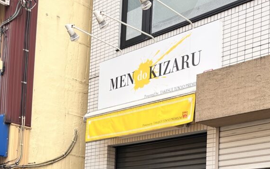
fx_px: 456
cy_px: 193
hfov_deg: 32.4
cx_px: 201
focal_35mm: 62
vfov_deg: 19.9
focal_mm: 5.1
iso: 50
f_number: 1.6
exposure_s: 1/680
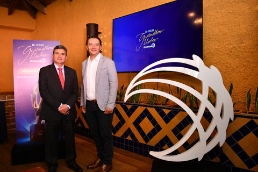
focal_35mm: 27
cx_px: 129
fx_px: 193
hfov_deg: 67.4
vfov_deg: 47.9
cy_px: 86
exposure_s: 1/60
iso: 1600
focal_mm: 18
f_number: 4
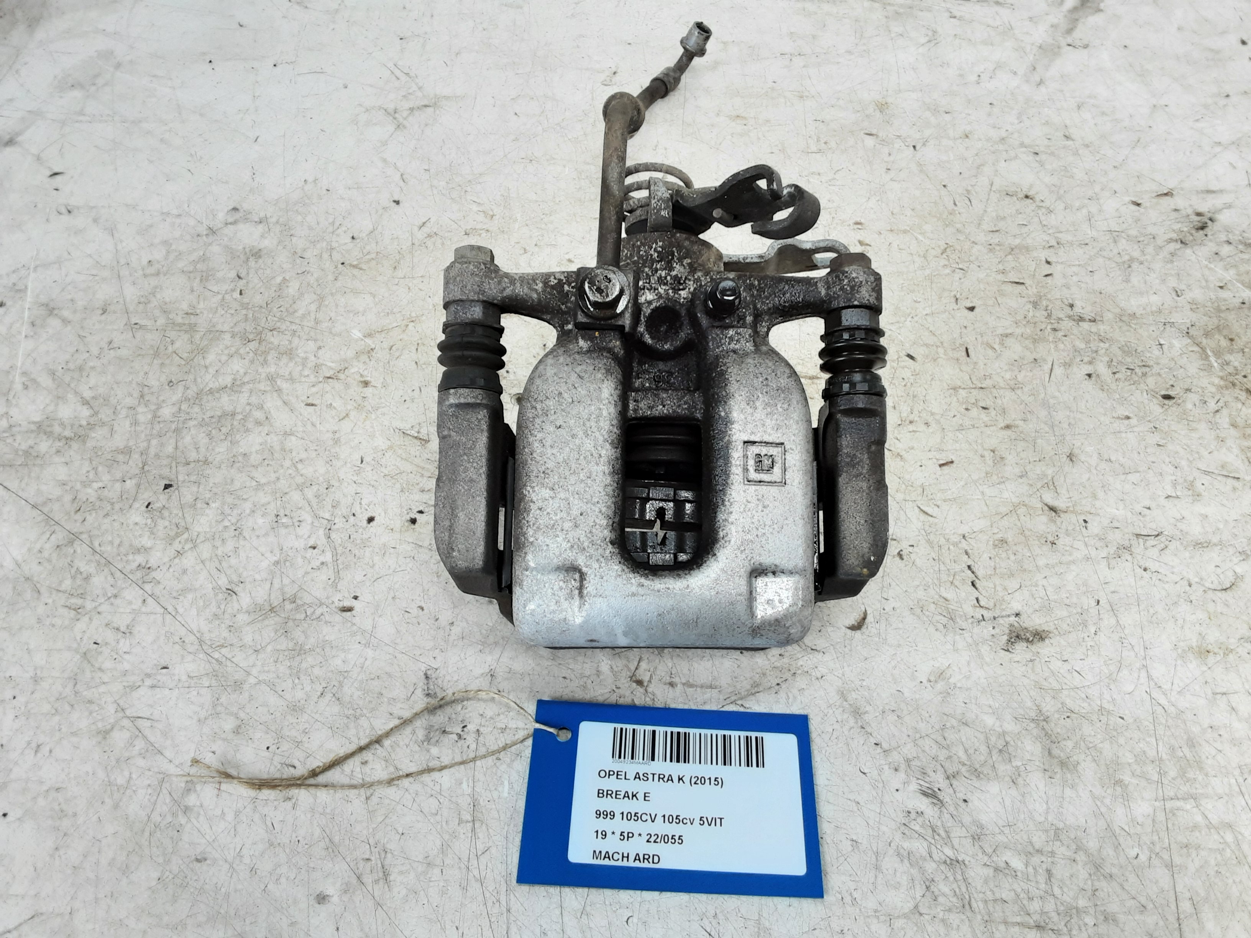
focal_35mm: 27
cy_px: 469
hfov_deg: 65.3
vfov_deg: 51.4
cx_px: 626
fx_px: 976
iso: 64
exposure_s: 1/50
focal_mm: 2.91
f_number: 1.9
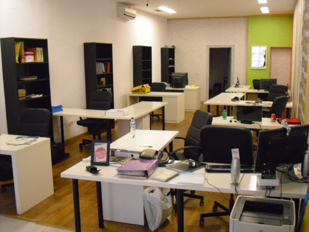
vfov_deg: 36.8
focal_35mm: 39
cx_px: 158
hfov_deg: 47.9
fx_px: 348
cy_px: 117
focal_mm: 6.2
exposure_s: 1/100
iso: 800
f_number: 2.8
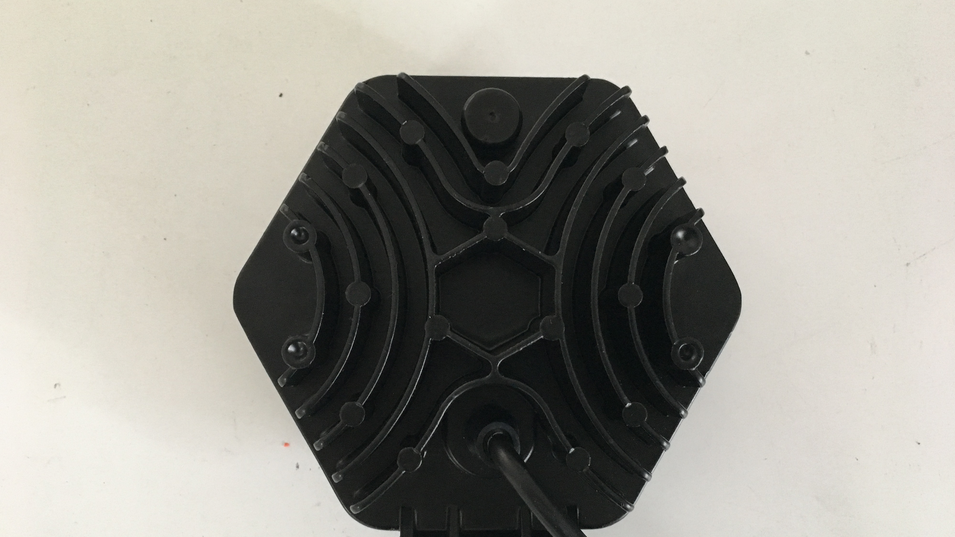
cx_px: 475
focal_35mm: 32
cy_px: 307
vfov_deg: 36.6
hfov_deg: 61.0
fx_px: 810
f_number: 2.2
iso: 200
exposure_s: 1/25
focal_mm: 4.15
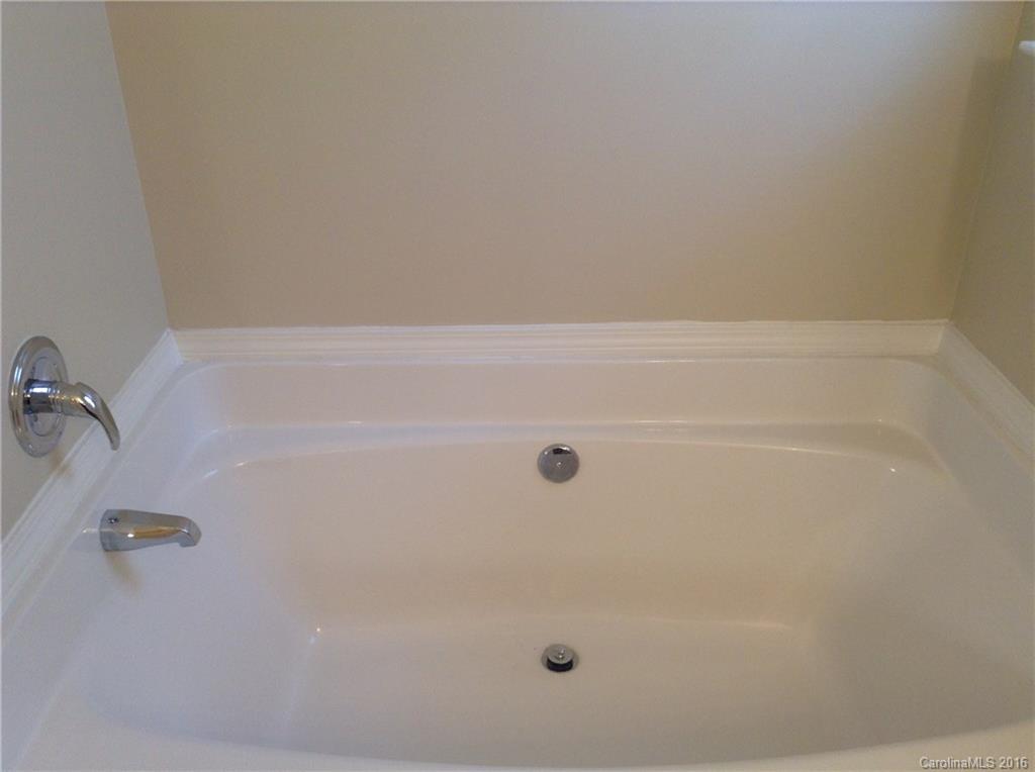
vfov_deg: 42.8
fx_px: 985
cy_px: 386
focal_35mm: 33
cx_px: 518
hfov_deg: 55.4
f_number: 2.4
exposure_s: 1/24
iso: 40
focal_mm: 3.3
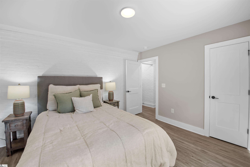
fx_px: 97
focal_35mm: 14
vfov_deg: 81.2
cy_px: 84
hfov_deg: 104.3
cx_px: 125
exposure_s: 1/15
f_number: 5.6
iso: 250
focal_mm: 14
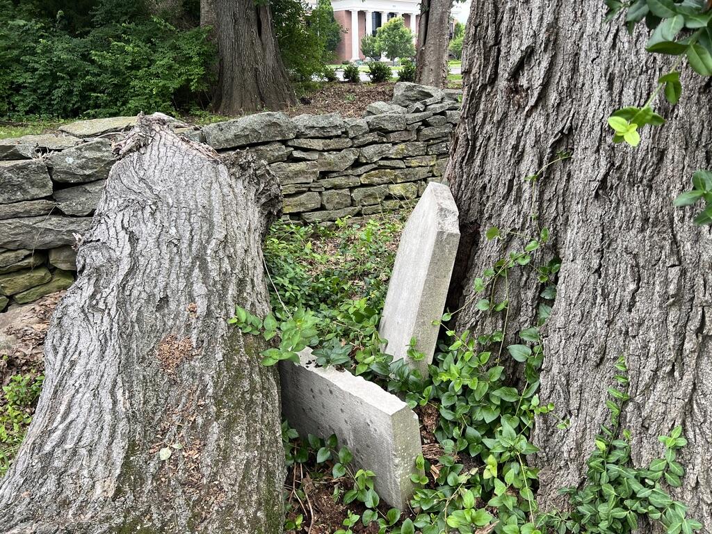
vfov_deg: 53.1
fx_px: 535
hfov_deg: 67.3
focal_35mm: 26
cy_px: 267
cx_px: 356
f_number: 1.5
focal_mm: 5.7
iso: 100
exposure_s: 1/121
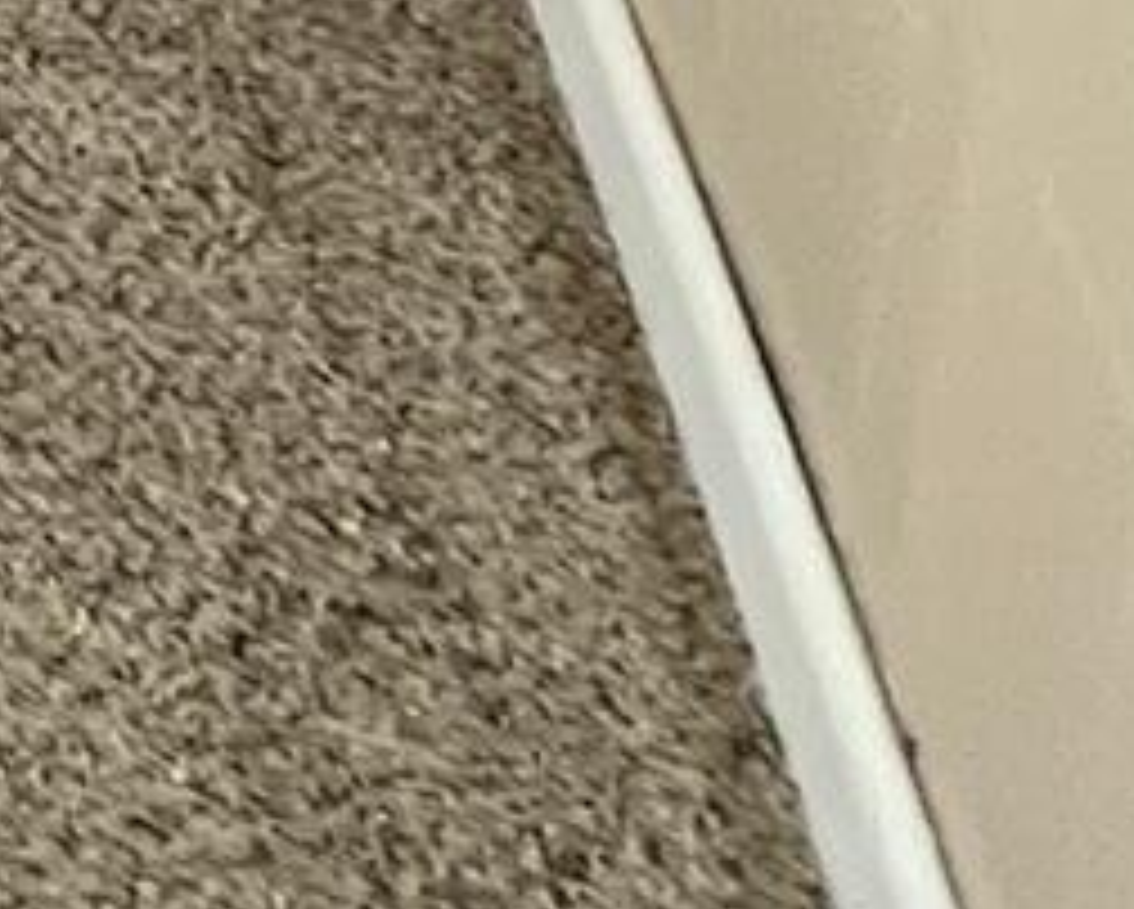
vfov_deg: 9.8
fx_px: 3460
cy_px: -2092
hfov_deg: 10.9
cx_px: -2403
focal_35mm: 103
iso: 400
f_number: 1.8
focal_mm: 1.57
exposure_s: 1/60
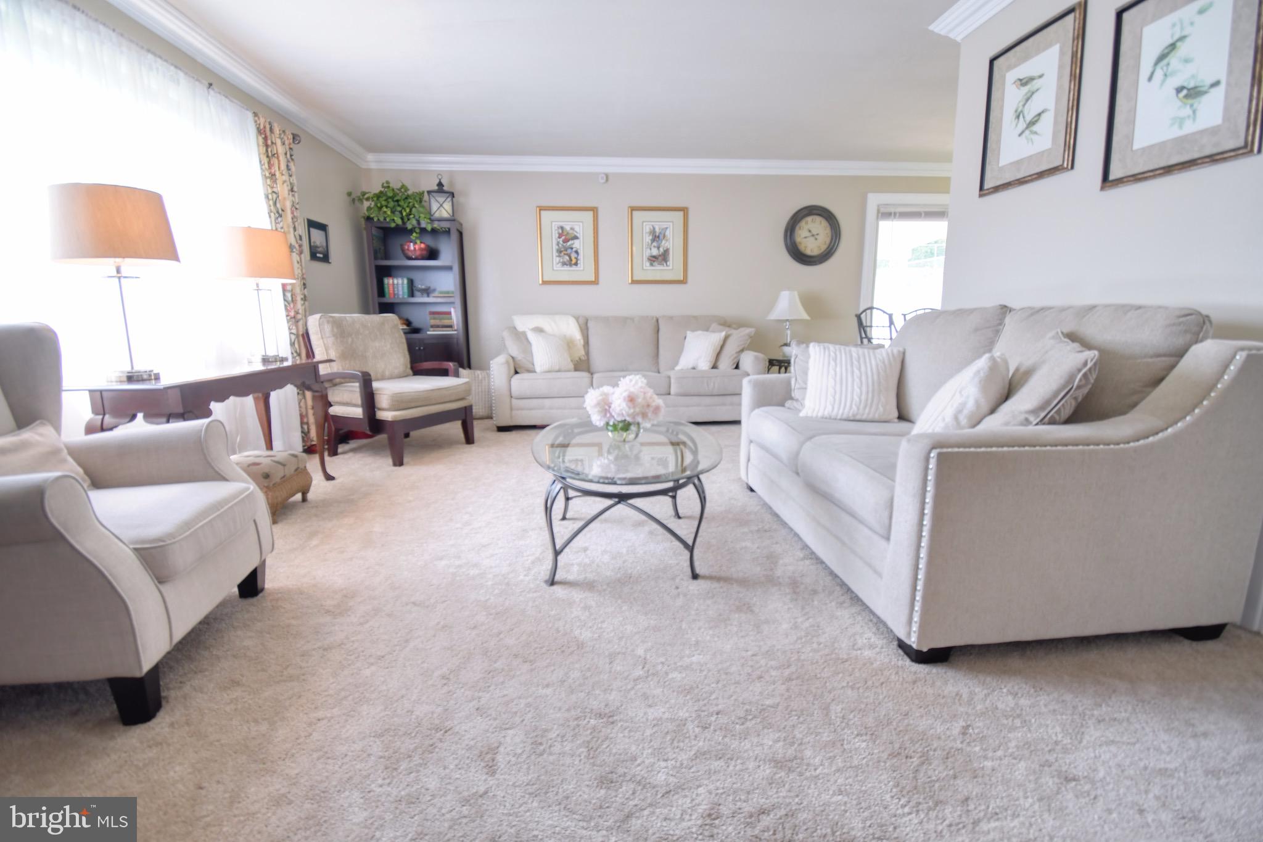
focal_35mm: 15
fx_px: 526
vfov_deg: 77.3
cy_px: 421
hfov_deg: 100.4
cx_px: 632
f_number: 4.5
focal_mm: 10
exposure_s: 1/25
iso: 320
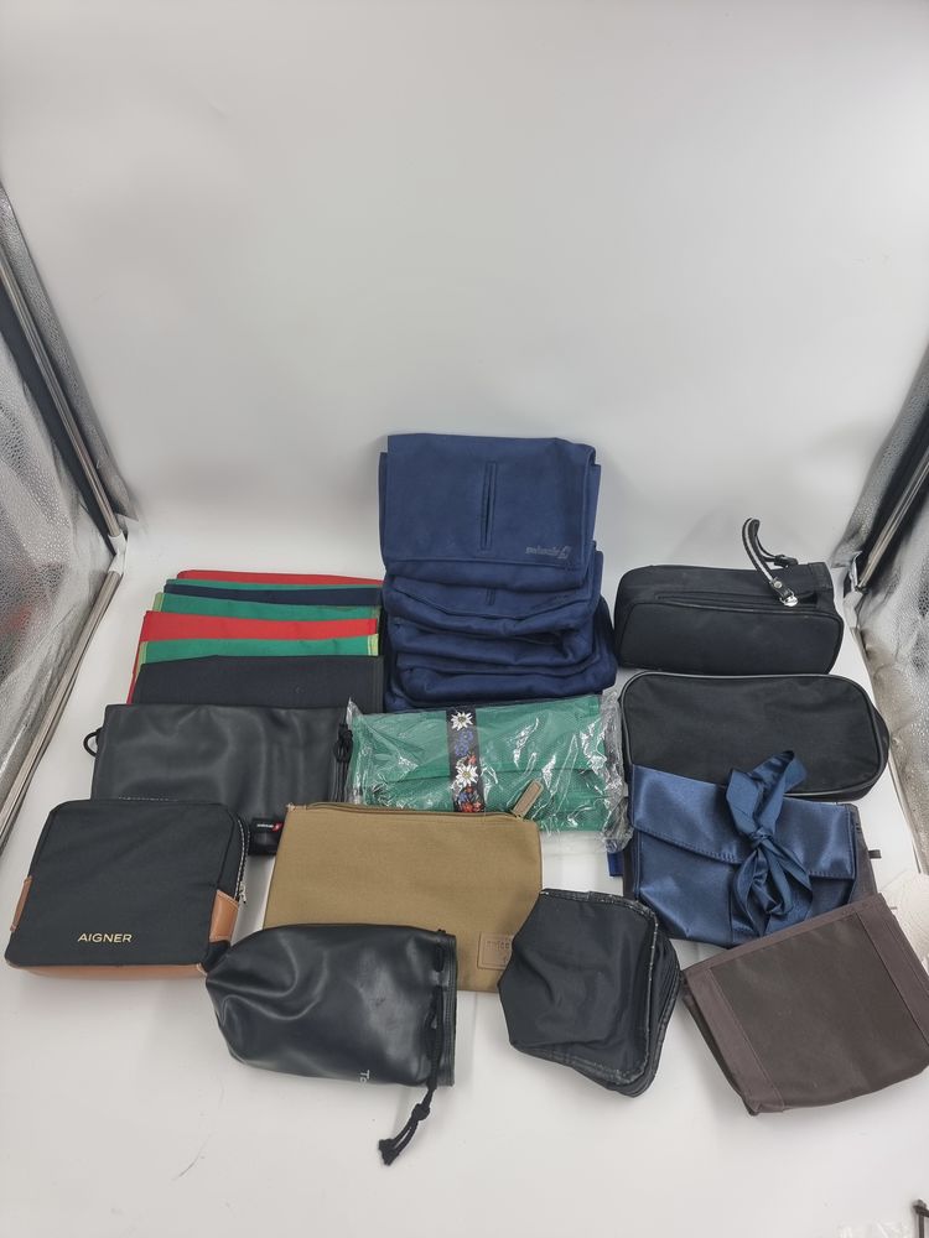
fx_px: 859
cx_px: 464
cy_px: 619
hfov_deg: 56.8
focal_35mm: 24
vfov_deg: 71.6
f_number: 1.8
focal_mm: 6.7
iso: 50
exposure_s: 1/100
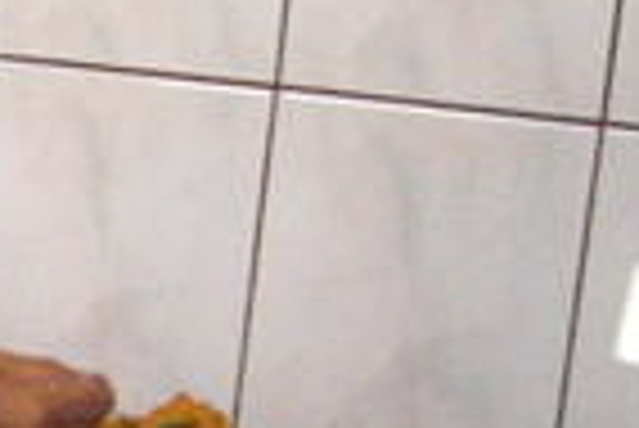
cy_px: 536
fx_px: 3269
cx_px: -688
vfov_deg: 7.4
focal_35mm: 184
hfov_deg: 10.2
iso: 3200
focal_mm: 18
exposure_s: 1/160
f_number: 6.3
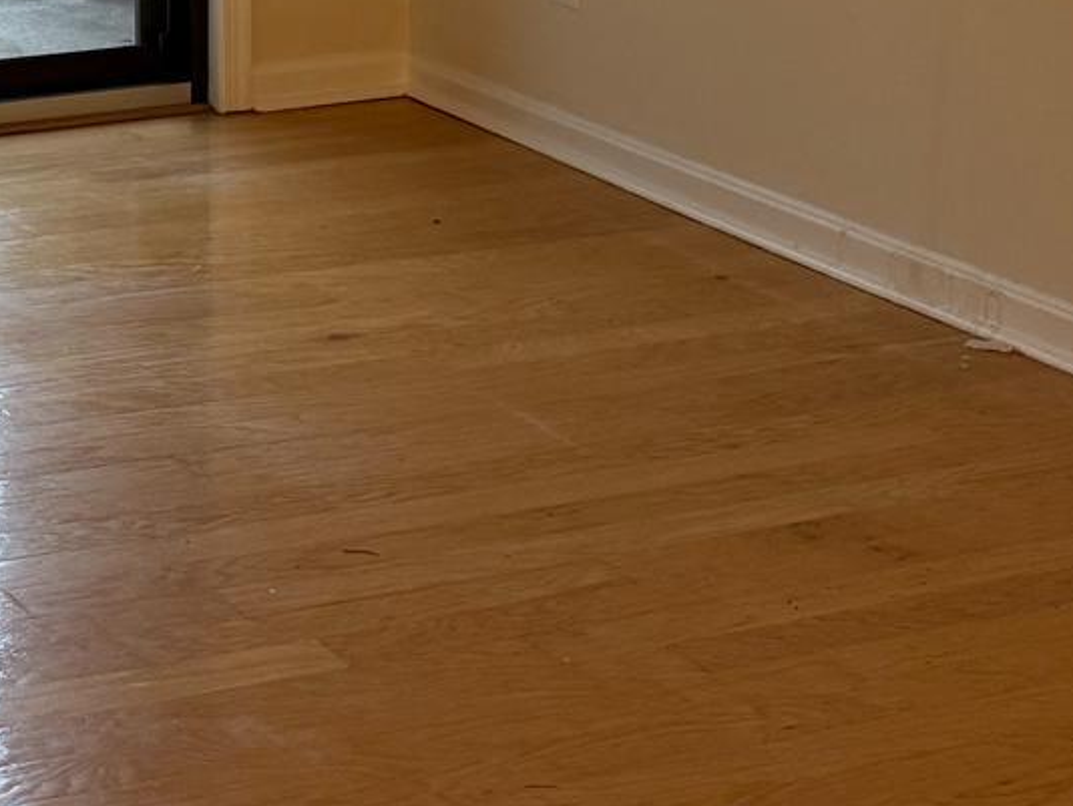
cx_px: -376
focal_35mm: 92
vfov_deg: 15.3
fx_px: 2853
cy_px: -249
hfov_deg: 19.4
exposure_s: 1/60
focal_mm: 6.76
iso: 250
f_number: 1.78
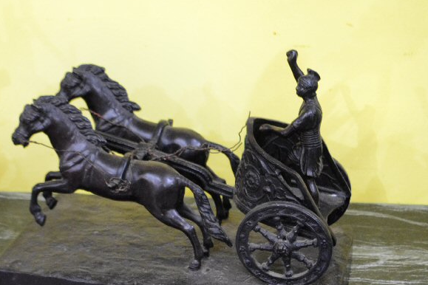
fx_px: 832
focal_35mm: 70
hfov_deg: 28.8
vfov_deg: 19.2
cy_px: 246
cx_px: 173
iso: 1400
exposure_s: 1/60
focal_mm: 18
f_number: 3.5
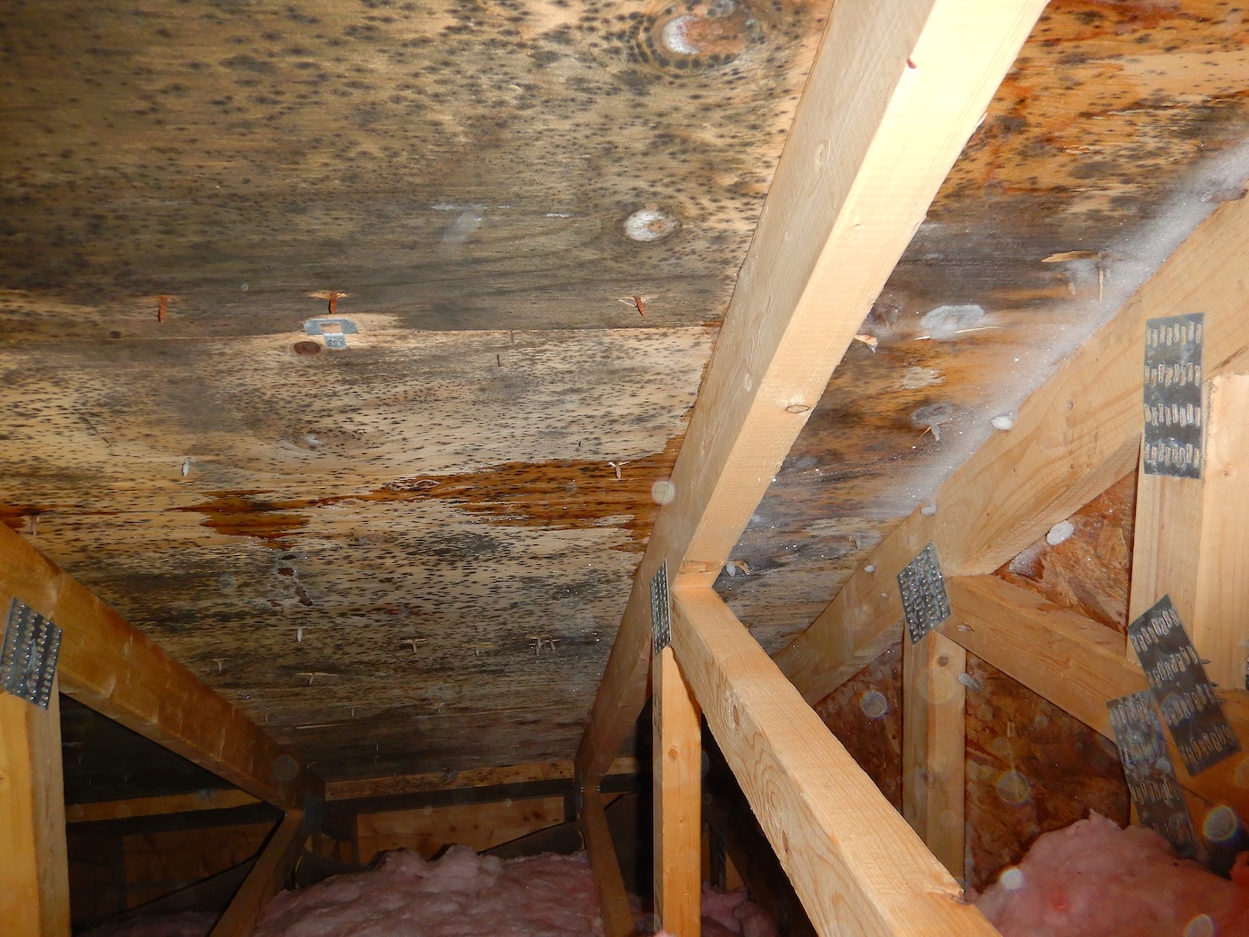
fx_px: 866
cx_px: 624
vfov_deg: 56.8
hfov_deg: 71.6
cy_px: 468
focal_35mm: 24
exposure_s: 1/30
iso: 200
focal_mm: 4.3
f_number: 2.8
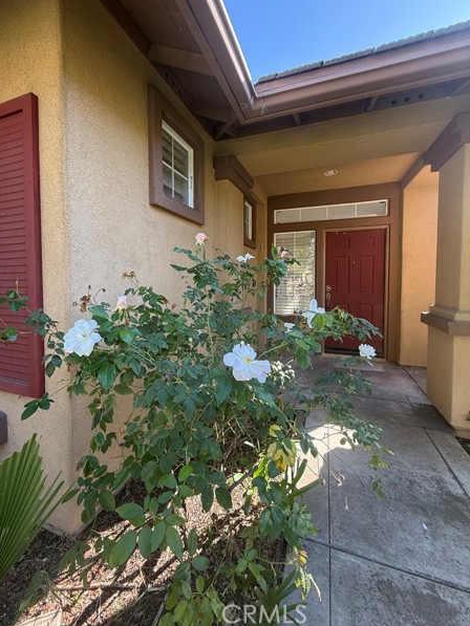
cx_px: 226
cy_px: 294
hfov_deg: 81.7
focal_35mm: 15
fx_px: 271
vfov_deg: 98.0
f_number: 2.2
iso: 64
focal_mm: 2.22
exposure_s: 1/154
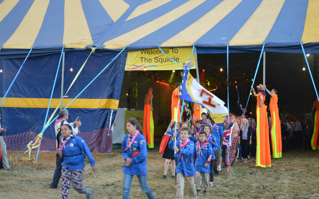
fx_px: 465
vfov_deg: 24.2
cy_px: 105
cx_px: 159
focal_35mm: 54
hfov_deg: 37.8
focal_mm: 35
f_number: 5
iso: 400
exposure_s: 1/50
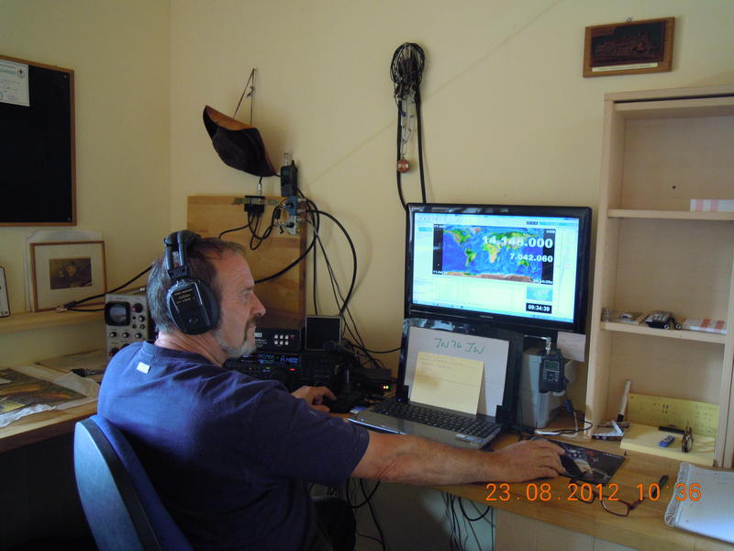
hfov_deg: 63.4
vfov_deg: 49.7
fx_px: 594
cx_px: 367
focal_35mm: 28
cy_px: 276
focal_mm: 5
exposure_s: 1/30
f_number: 2.7
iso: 320
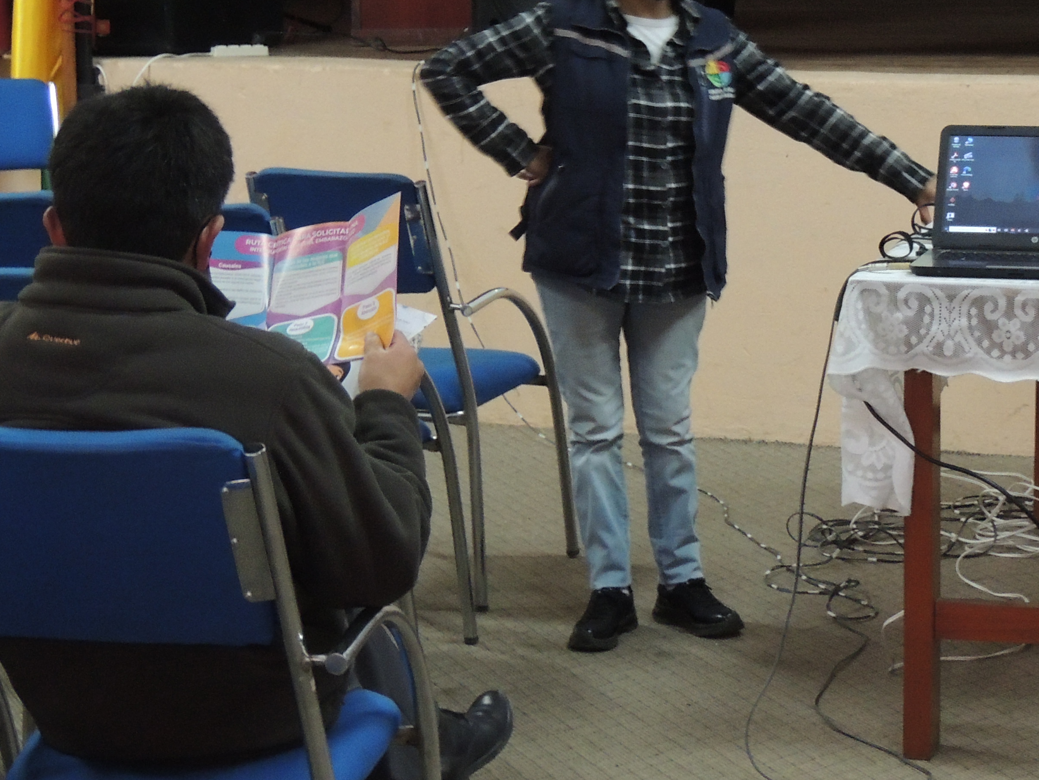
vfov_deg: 15.5
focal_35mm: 95
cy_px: 164
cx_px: 707
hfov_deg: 20.6
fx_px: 2852
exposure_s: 1/13
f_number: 3.6
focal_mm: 8.9
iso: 640
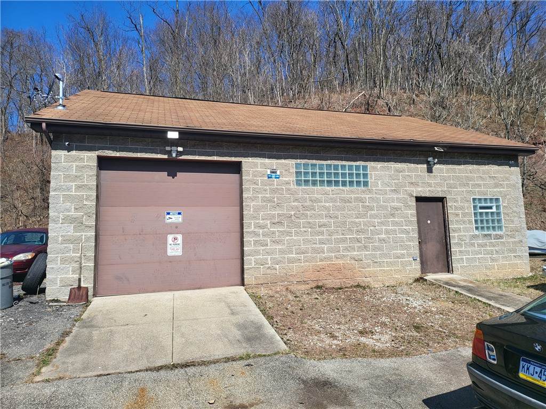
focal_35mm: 24
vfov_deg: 56.8
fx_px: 379
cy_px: 204
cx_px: 273
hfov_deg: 71.6
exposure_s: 1/2105
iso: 40
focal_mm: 5
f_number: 1.8
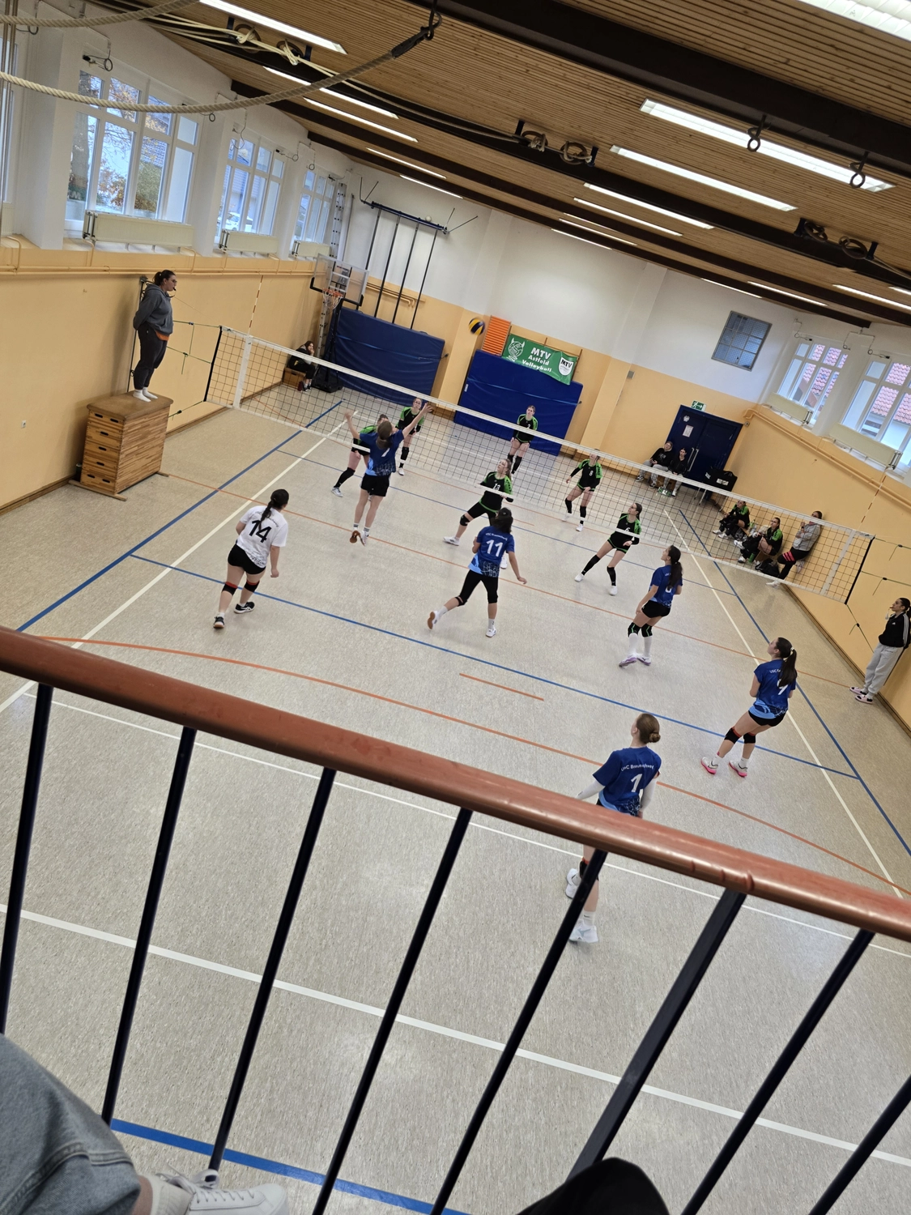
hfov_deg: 58.9
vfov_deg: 73.9
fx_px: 807
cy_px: 608
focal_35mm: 23
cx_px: 456
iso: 250
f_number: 1.7
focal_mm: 6.3
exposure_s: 1/100
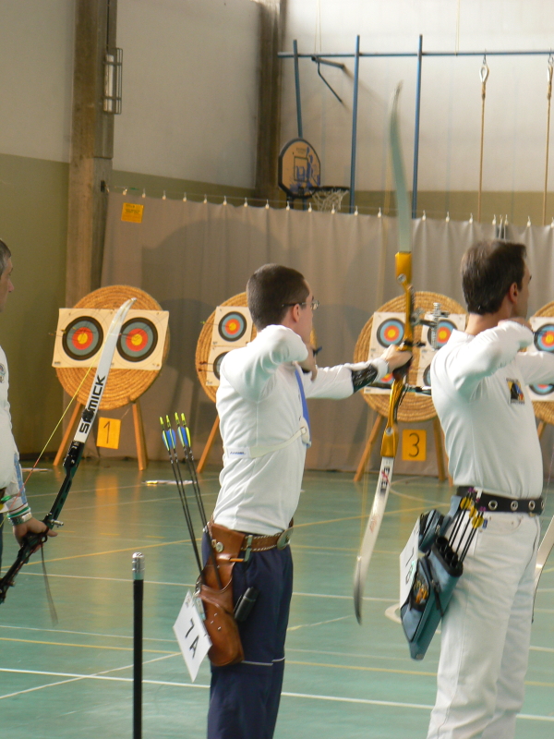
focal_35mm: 130
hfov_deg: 11.4
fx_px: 2774
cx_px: 277
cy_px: 370
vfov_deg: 15.2
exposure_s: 1/30
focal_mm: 21.6
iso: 100
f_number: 3.2
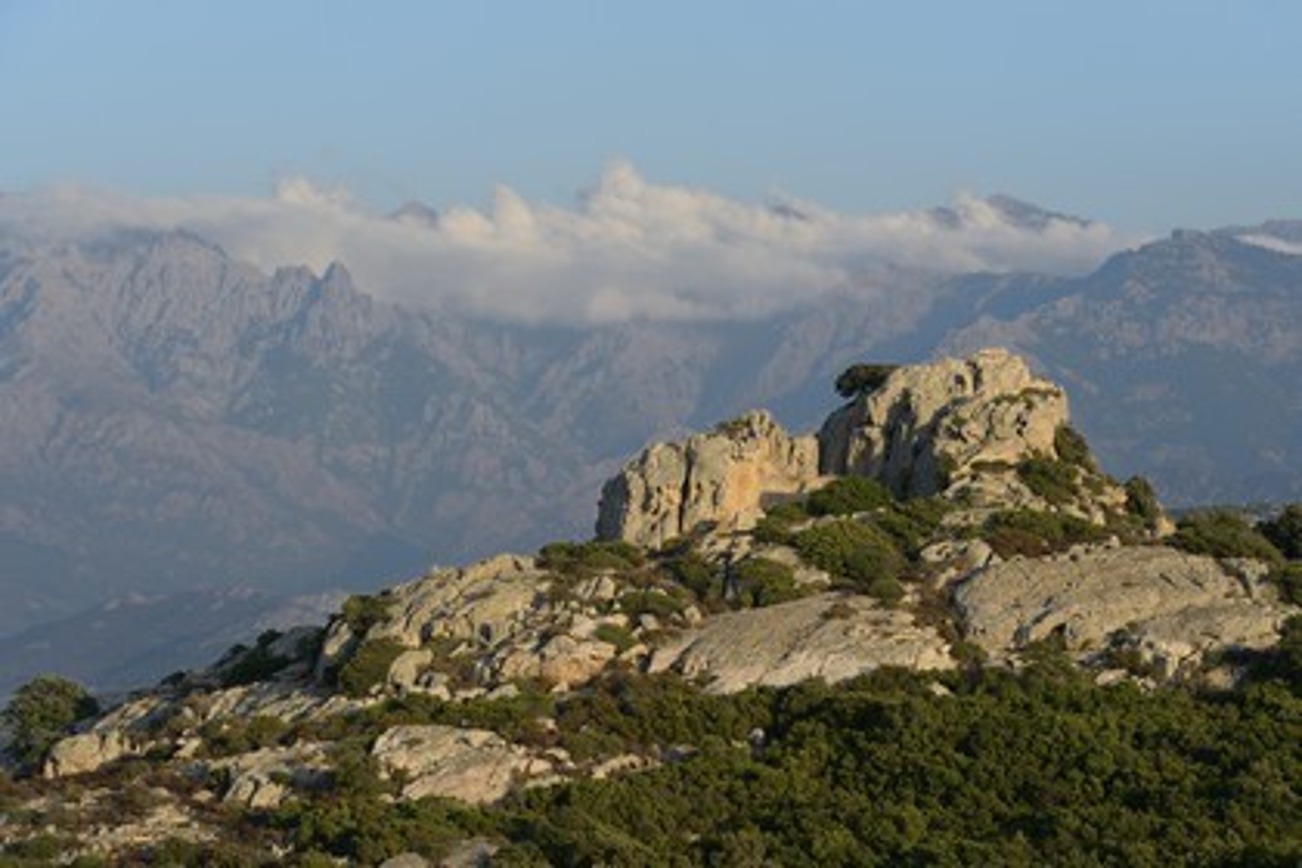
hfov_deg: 18.3
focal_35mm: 112
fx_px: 4050
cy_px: 434
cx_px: 651
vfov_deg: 12.2
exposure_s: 1/250
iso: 200
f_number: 9
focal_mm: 112
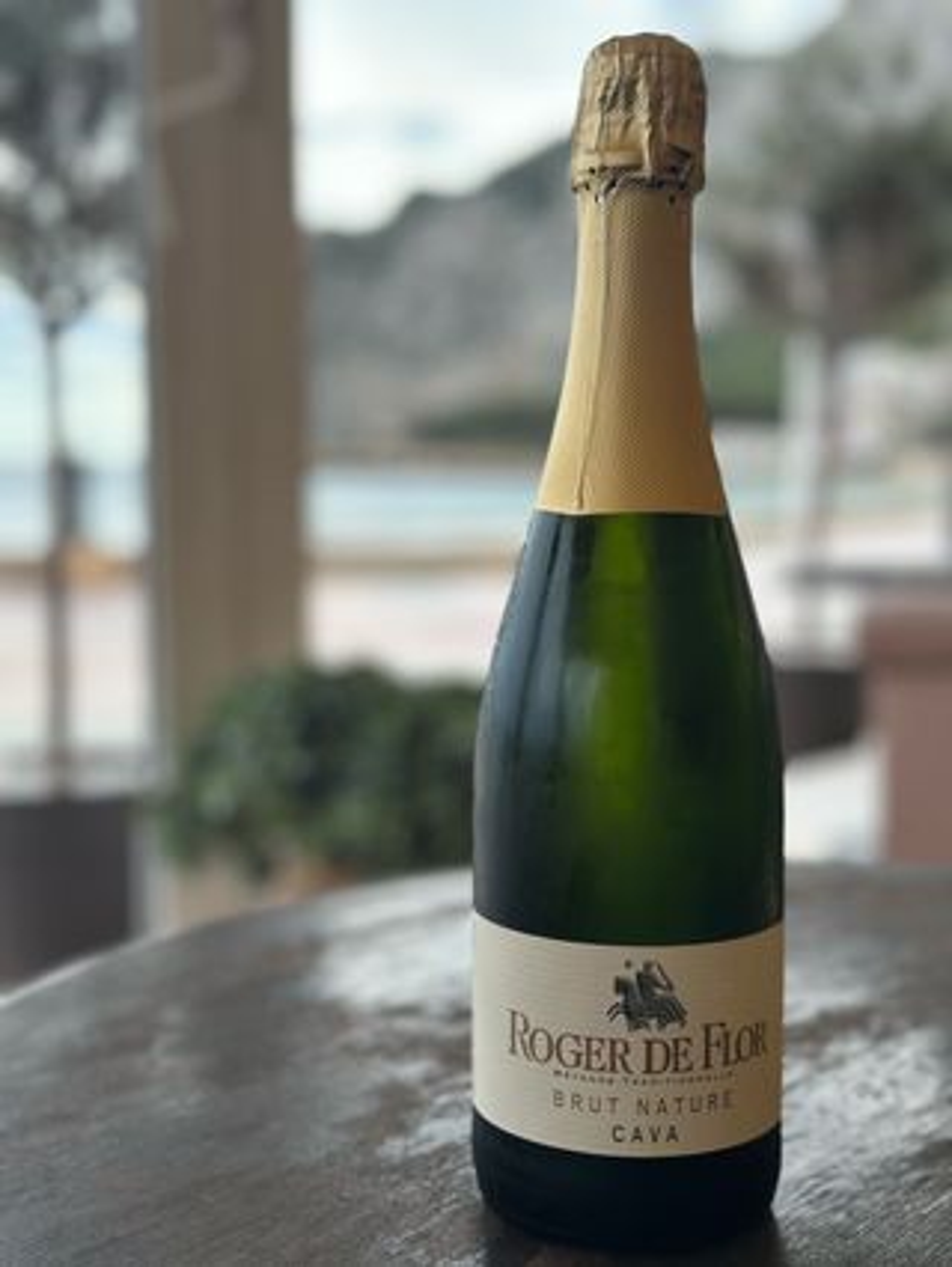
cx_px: 476
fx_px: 1758
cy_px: 634
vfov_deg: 39.6
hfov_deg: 30.3
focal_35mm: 48
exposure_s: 1/535
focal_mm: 6.86
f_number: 1.78
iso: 80
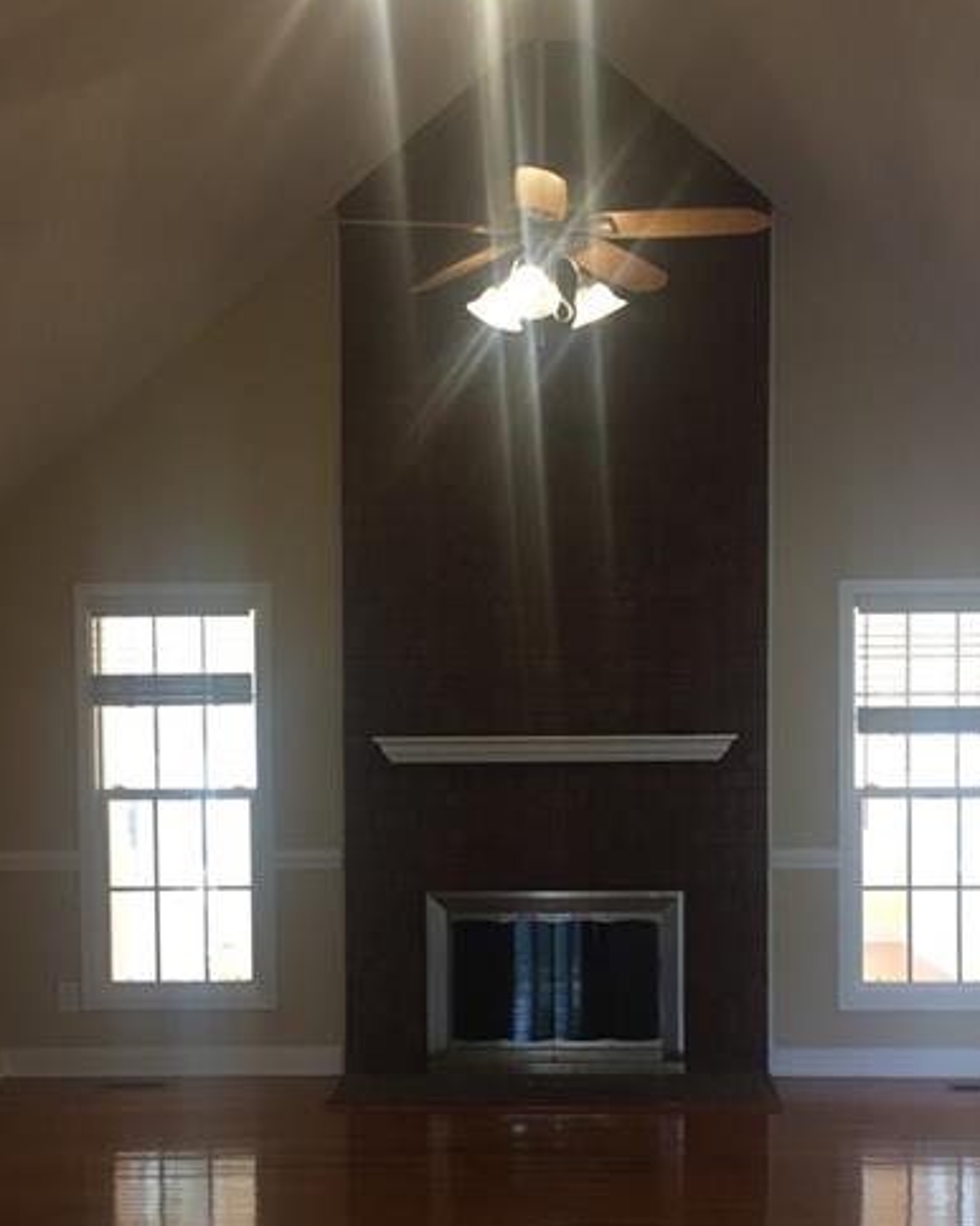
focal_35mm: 45
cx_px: 548
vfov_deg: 40.8
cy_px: 789
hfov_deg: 33.4
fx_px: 1633
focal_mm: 4.15
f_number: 2.2
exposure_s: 1/30
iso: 80
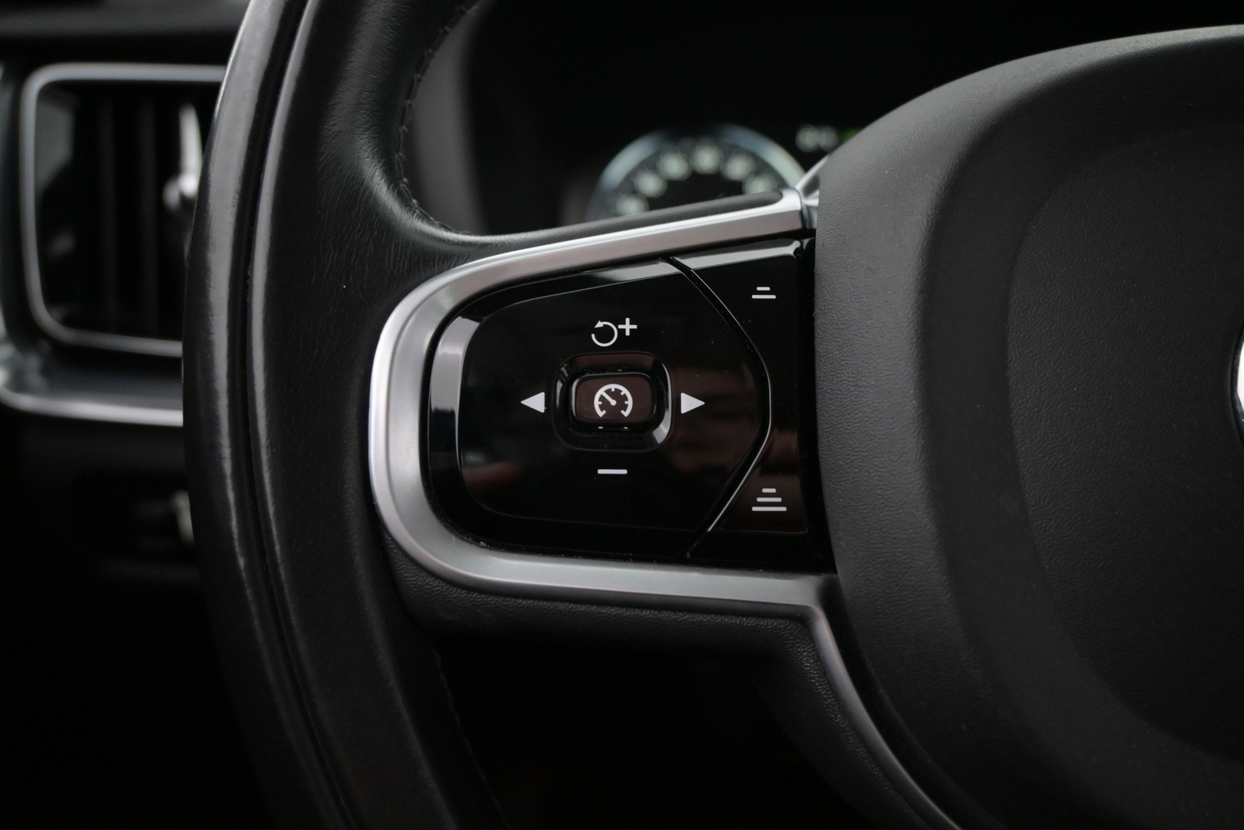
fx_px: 1063
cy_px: 415
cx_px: 622
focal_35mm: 31
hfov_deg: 60.7
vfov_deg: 42.6
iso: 2500
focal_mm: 20.5
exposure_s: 1/60
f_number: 4
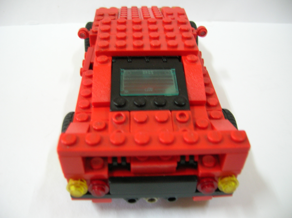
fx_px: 287
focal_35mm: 34
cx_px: 146
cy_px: 109
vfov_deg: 41.7
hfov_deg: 54.0
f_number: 2.9
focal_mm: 5.7
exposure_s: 1/3
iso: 100
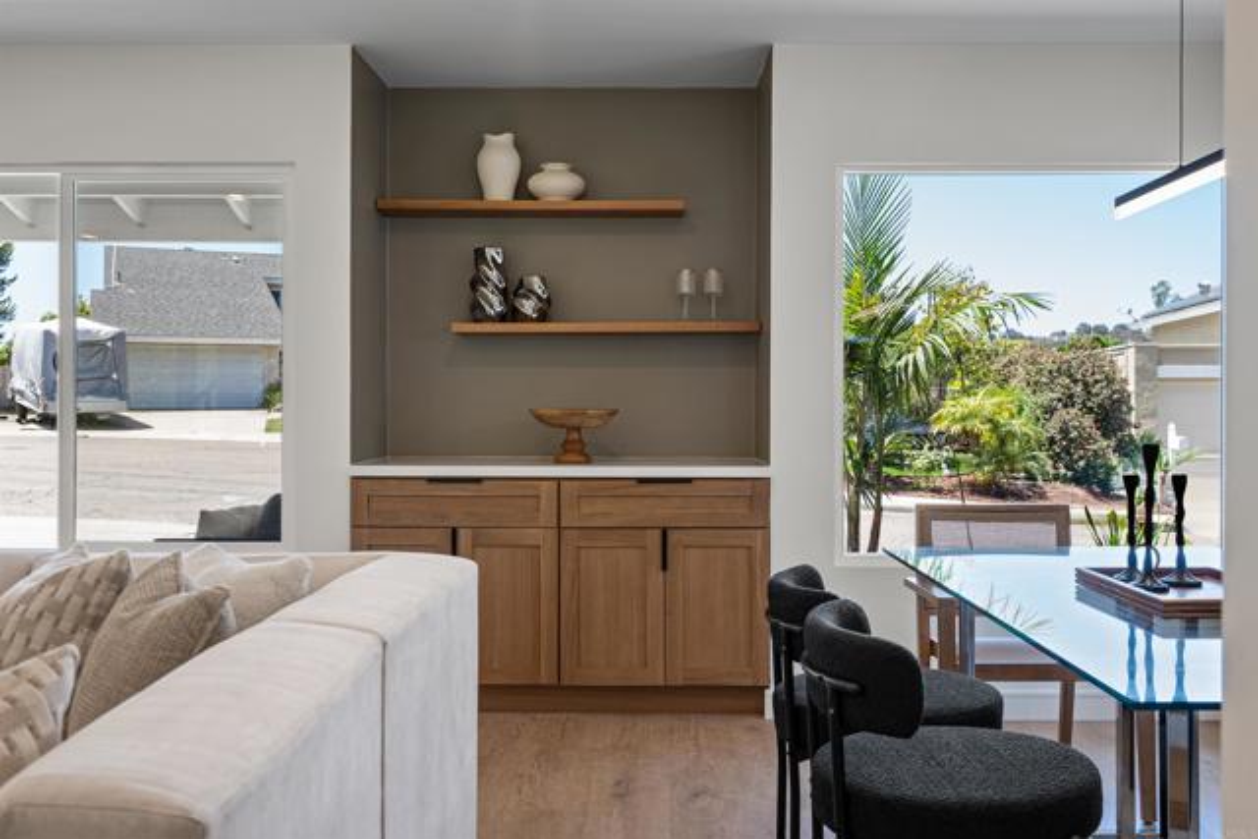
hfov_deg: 54.4
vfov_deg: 37.9
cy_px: 420
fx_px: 1223
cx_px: 629
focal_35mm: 35
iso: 100
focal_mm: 35
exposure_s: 1/1.67
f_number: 8
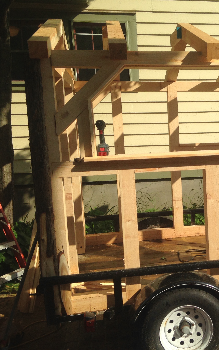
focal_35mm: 47
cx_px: 201
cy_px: 176
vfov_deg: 42.6
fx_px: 449
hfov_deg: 26.4
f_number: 2.4
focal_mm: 4.12
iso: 50
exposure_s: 1/2169
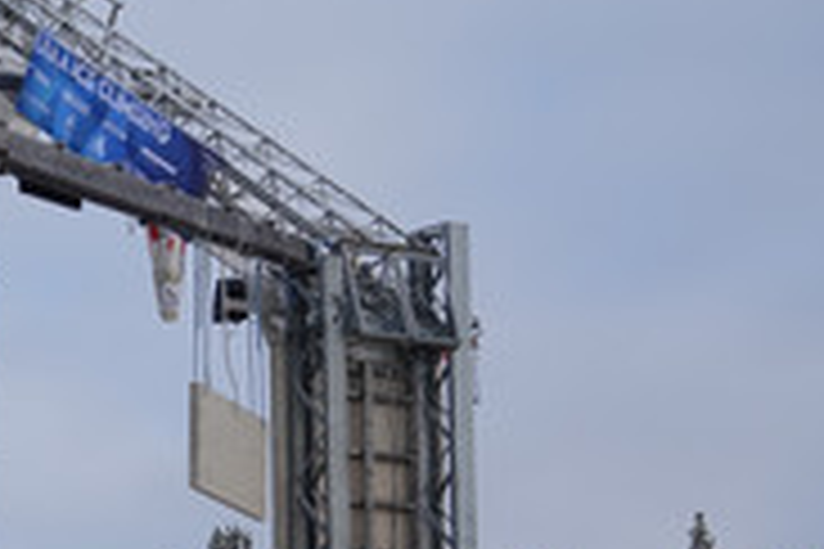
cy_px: 644
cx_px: -131
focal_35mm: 143
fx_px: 3273
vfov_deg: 9.5
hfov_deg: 14.0
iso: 100
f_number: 3.5
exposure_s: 1/1250
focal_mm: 21.32
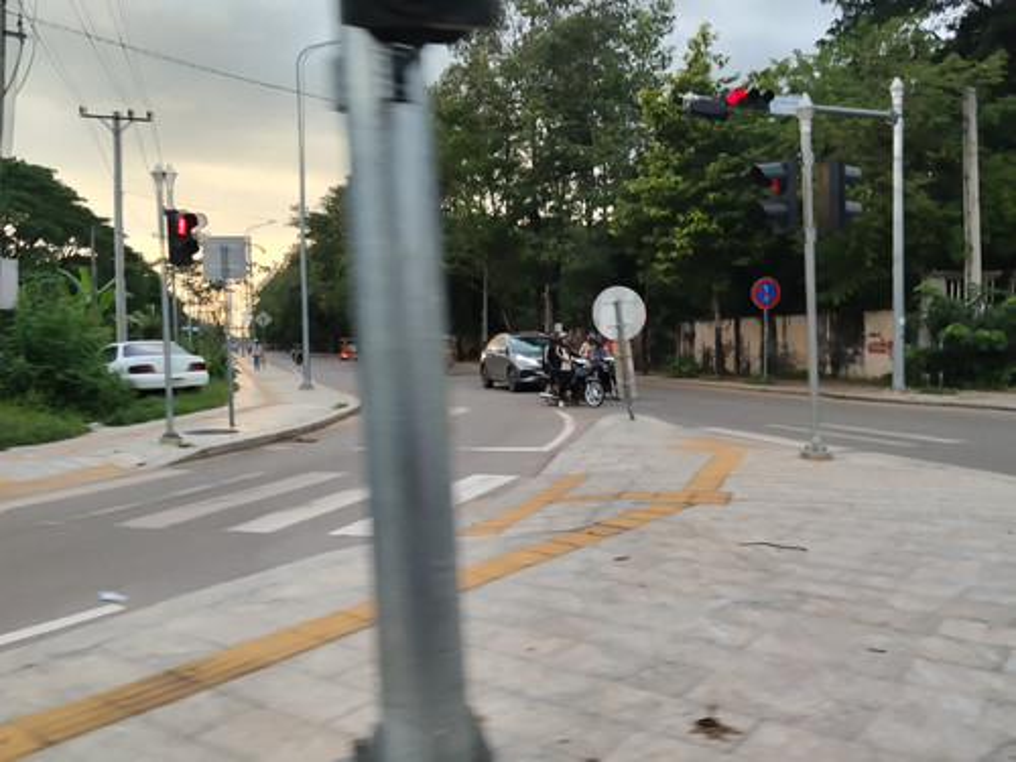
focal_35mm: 29
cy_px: 381
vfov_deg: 48.2
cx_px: 508
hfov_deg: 61.7
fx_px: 851
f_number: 1.8
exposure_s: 1/100
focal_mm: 4.22
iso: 64
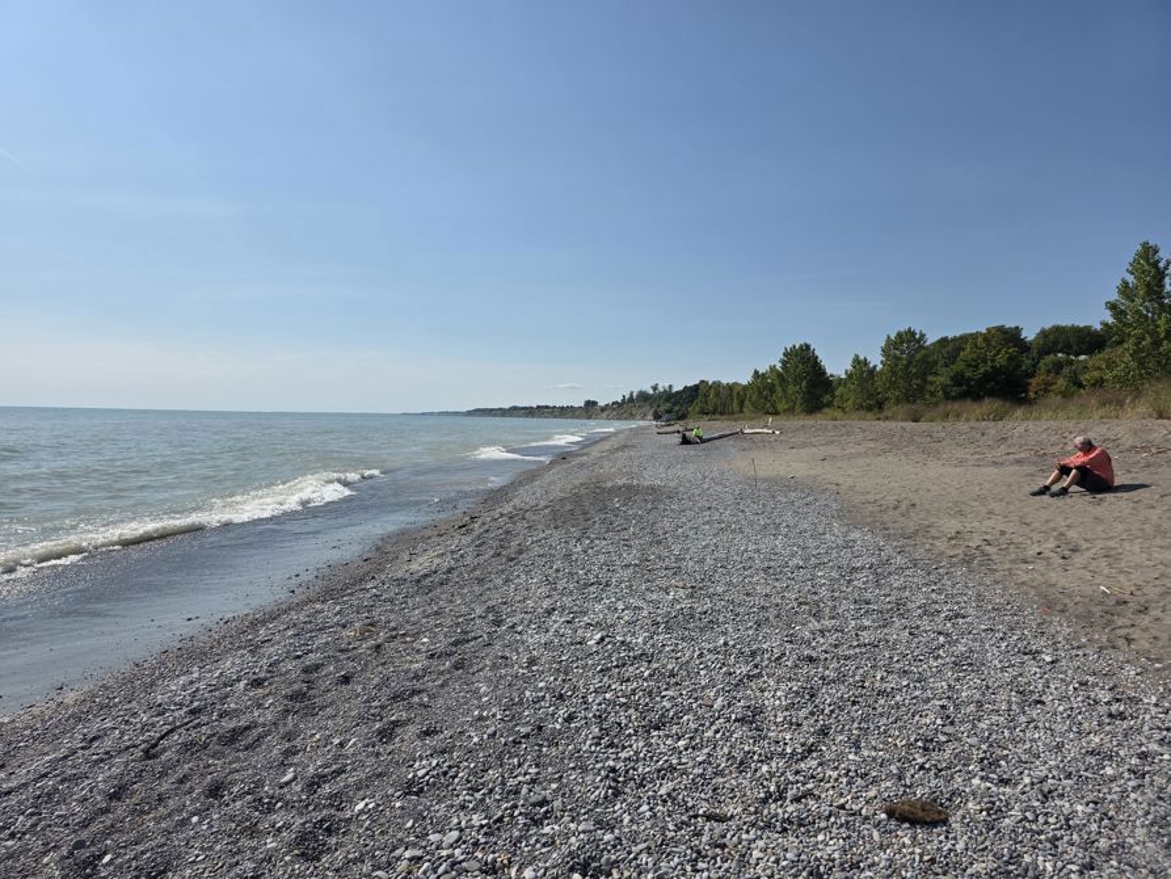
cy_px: 440
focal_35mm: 23
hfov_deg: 73.9
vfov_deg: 58.9
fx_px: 778
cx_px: 586
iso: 50
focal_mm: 6.3
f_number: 1.7
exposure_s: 1/7944
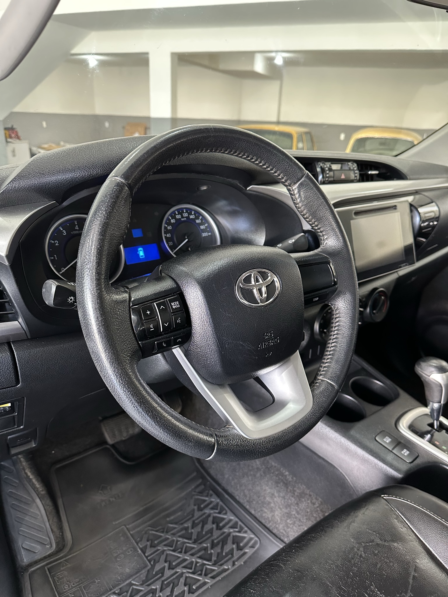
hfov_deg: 56.8
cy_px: 298
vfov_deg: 71.6
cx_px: 224
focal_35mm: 24
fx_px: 414
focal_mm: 6.86
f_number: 1.78
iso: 500
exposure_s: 1/60
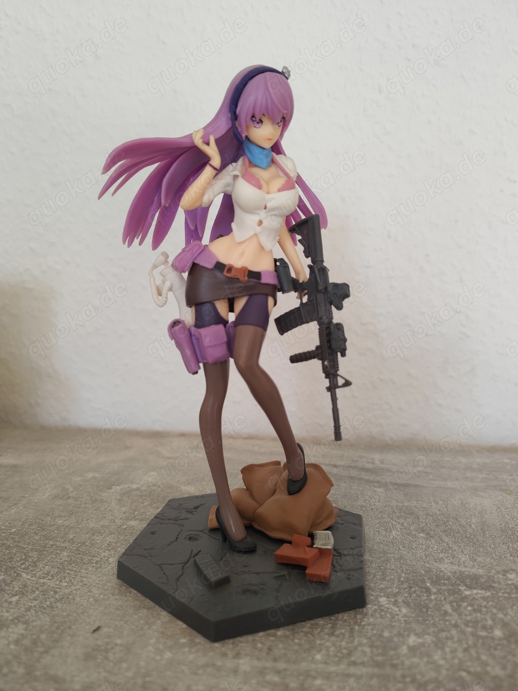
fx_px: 459
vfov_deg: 73.9
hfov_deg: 58.9
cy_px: 346
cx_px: 259
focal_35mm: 23
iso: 250
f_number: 1.65
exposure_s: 1/100
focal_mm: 6.14
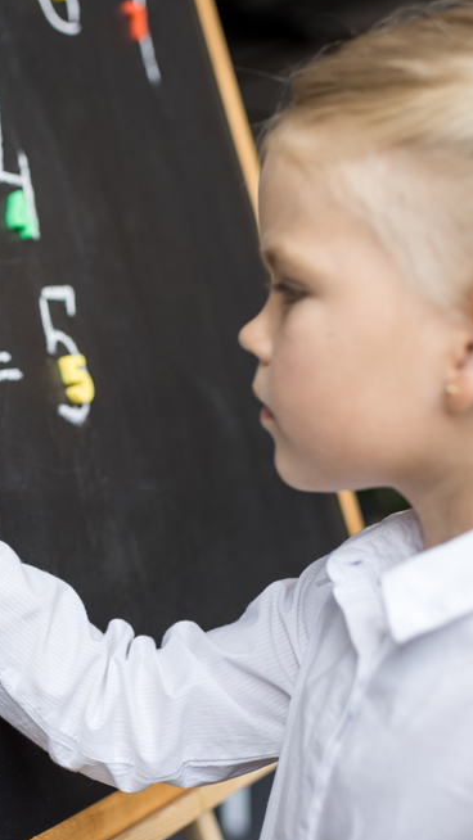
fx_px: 1248
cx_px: -4
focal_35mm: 56
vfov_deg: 37.2
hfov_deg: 20.7
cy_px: 414
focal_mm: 35
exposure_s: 1/200
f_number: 2.5
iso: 160
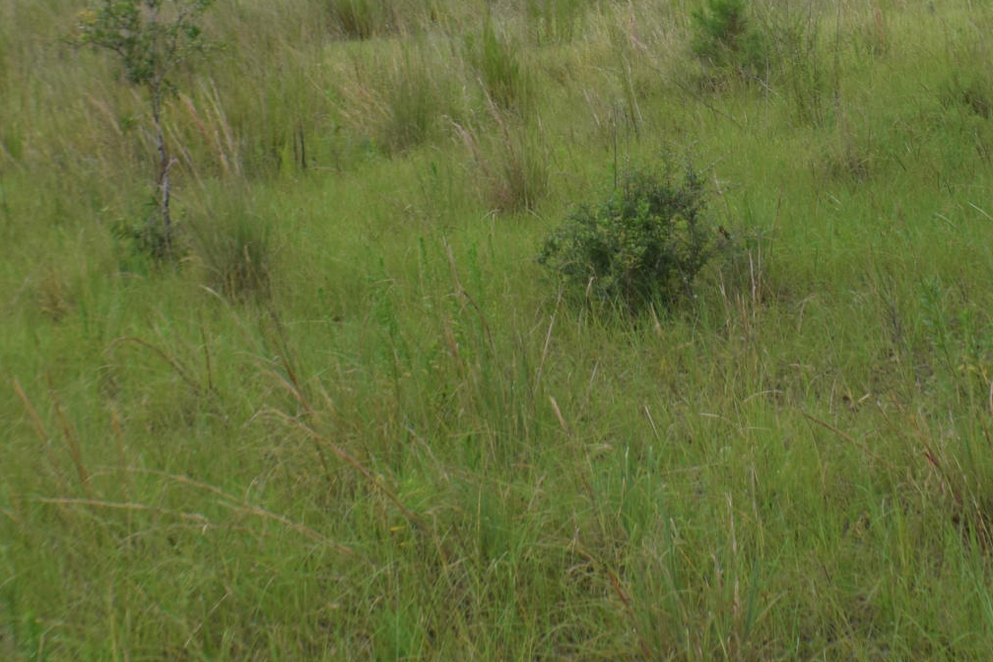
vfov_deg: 10.7
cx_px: 712
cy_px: -241
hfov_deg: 16.3
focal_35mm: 125
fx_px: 3448
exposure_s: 1/200
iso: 100
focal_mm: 28
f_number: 4.2
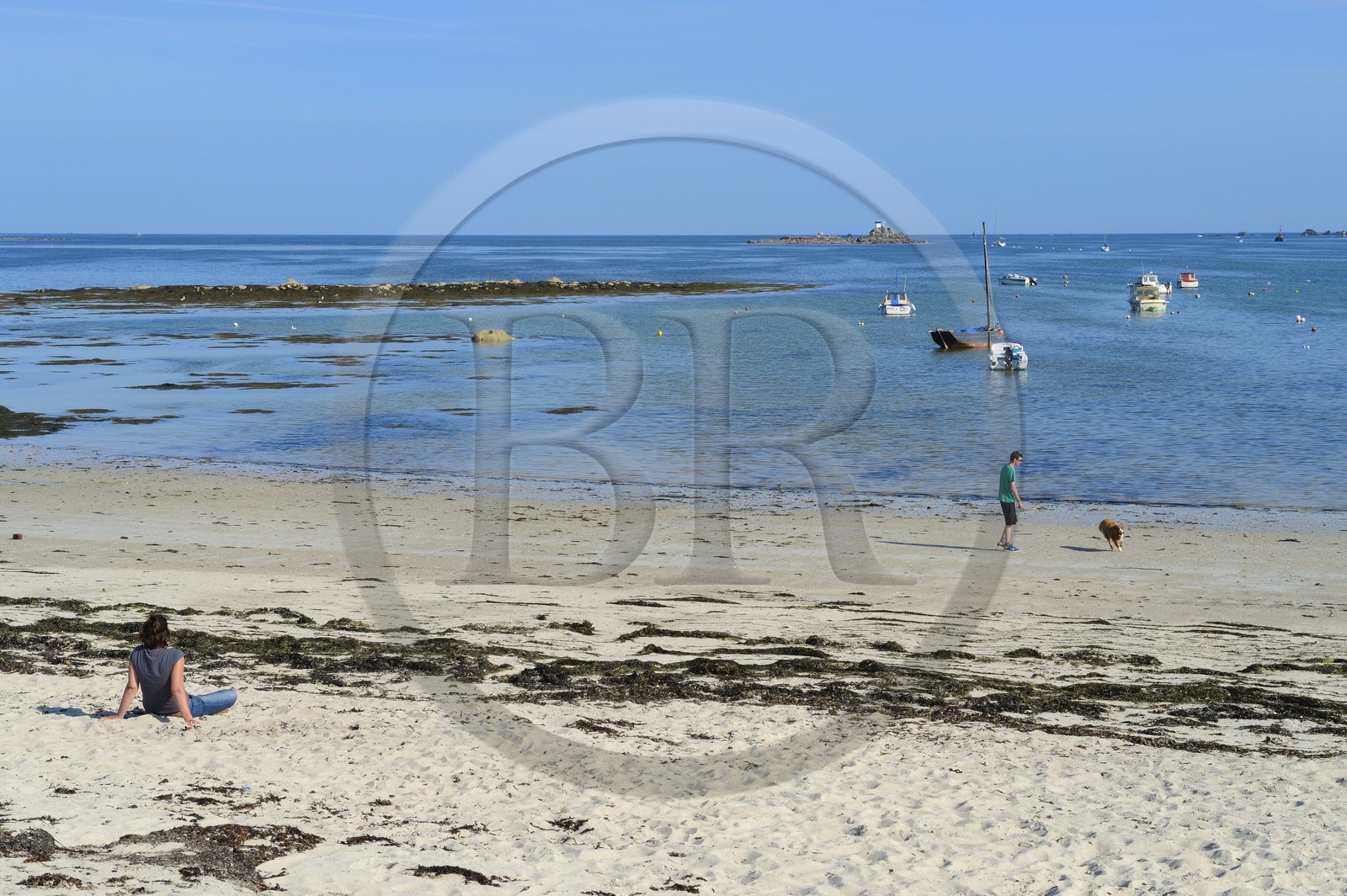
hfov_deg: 33.4
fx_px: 2244
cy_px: 448
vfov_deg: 22.6
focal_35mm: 60
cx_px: 674
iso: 200
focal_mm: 60
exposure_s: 1/320
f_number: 13
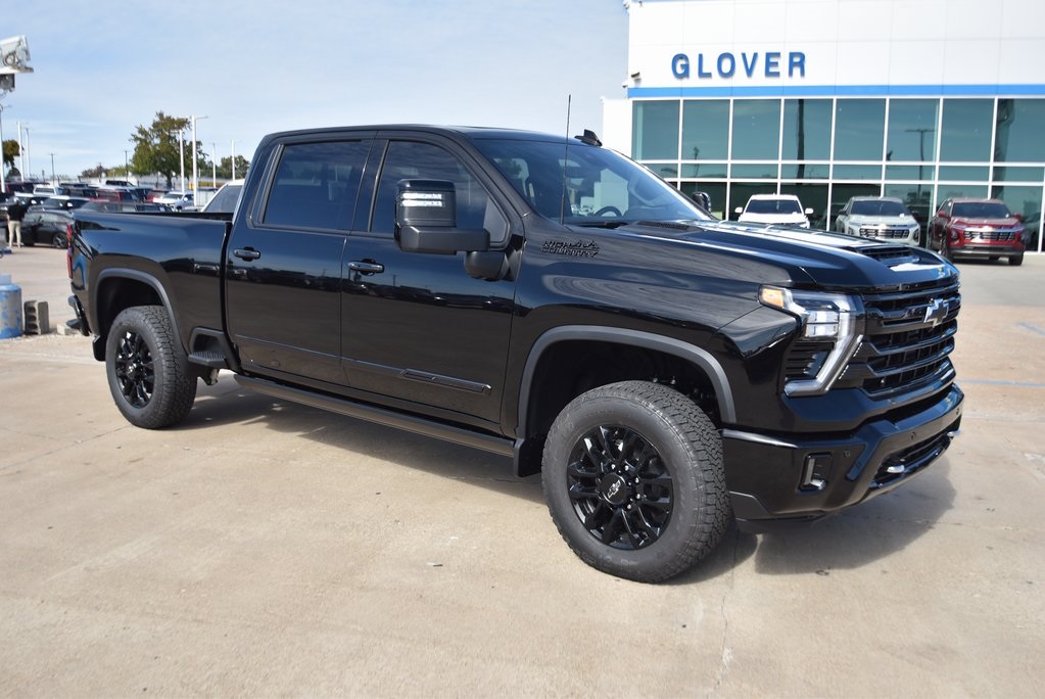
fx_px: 915
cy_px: 350
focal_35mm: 32
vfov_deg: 41.8
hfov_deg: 59.4
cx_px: 522
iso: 100
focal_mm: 21
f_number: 4.5
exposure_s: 1/500
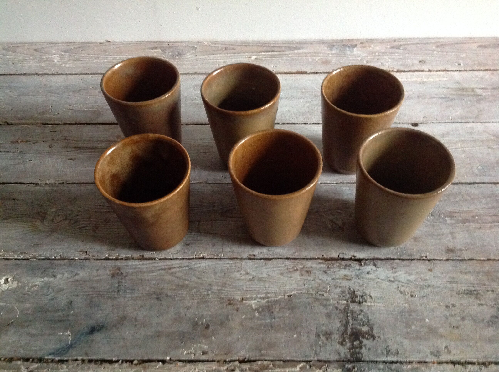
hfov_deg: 52.7
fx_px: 504
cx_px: 250
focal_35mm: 35
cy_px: 186
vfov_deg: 40.6
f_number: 2.4
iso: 640
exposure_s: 1/15
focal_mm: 4.28
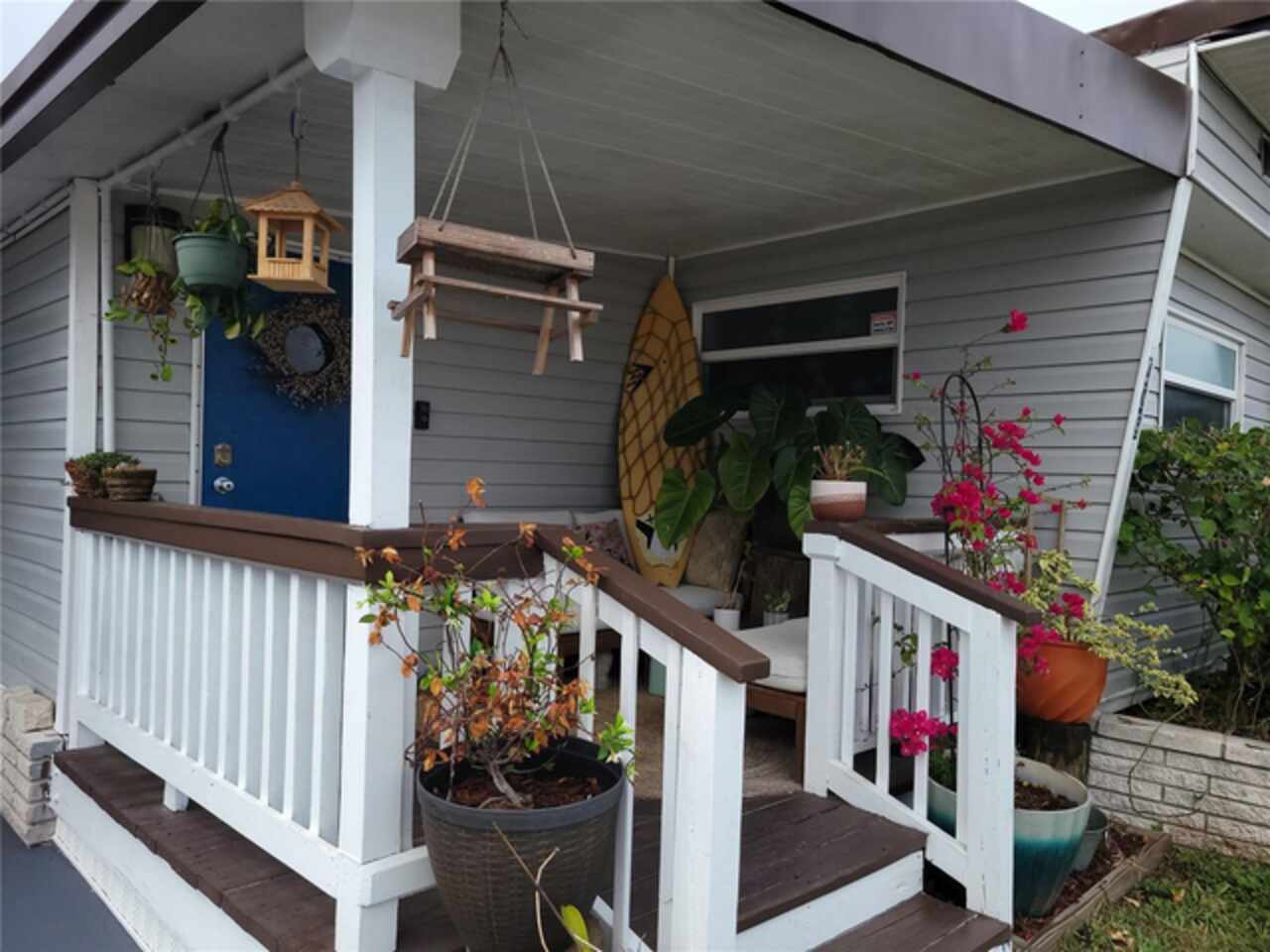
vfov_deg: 53.1
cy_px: 476
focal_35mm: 26
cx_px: 635
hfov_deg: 67.3
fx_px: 954
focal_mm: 5.4
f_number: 1.8
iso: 80
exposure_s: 1/770
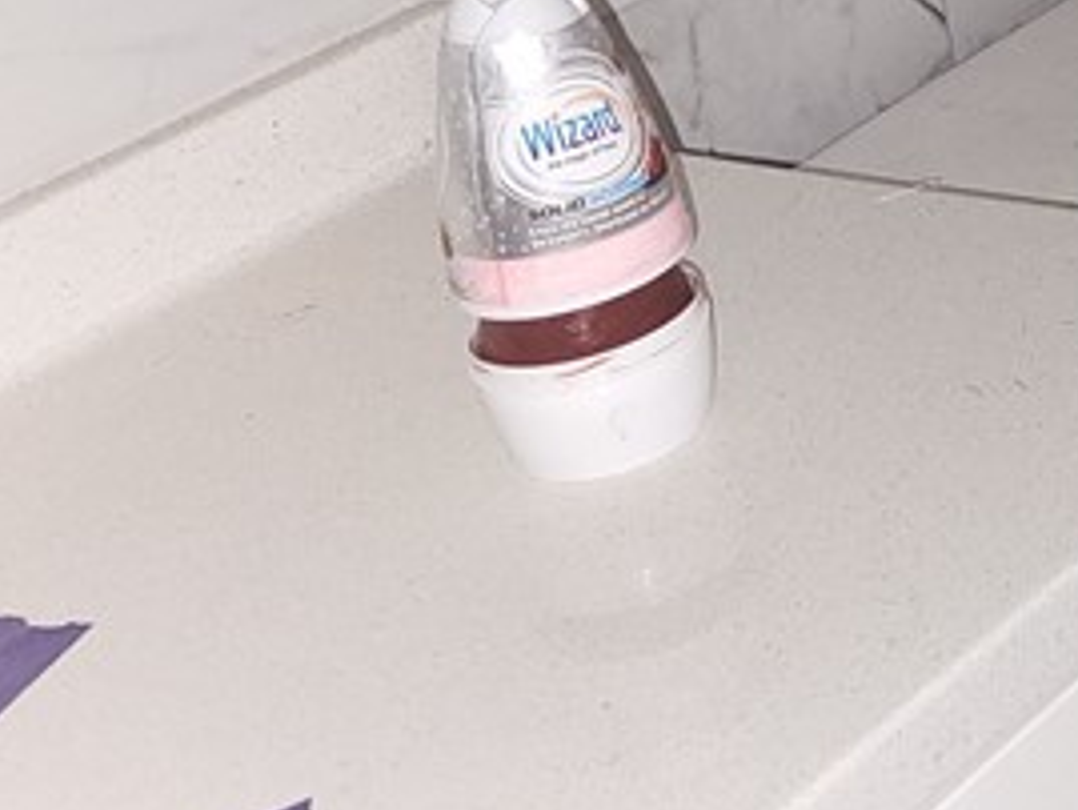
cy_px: -297
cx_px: 1779
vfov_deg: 14.2
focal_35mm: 99
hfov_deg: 17.2
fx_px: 3084
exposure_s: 1/18.5
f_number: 1.8
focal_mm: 5.4
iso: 125
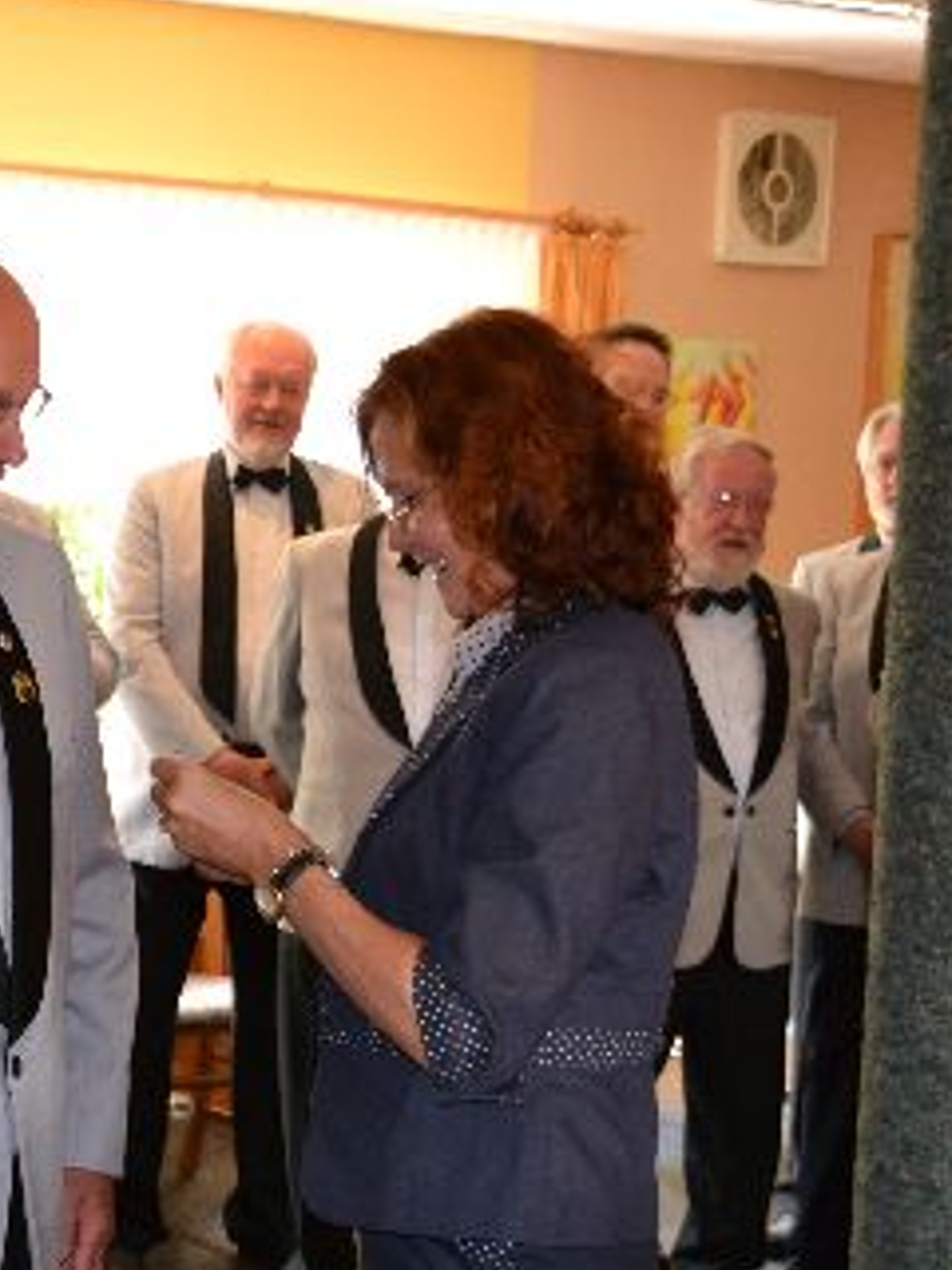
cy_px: 774
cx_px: 63
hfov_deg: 17.9
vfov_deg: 24.1
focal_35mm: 81
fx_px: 2970
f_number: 4.2
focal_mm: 30
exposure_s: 1/60
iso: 1250
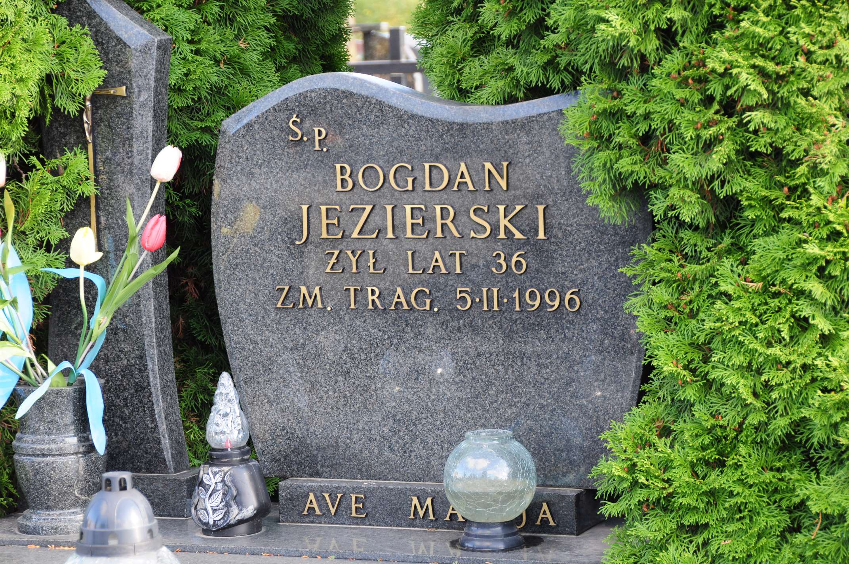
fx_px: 2827
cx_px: 424
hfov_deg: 17.1
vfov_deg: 11.4
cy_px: 282
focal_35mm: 120
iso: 320
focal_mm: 80
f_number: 7.1
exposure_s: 1/60
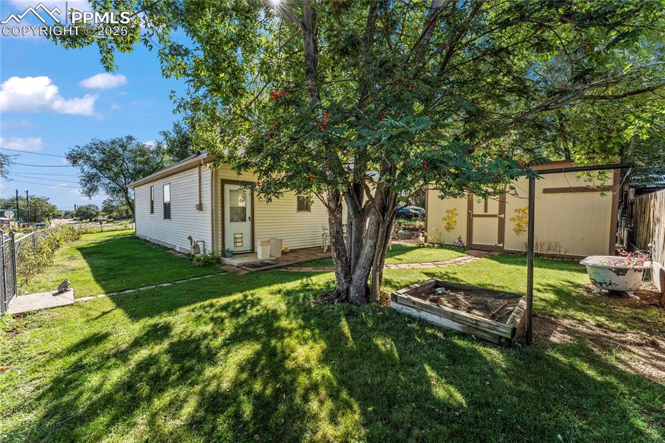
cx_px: 332
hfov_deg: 104.3
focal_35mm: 14
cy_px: 222
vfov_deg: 81.2
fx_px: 259
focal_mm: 14
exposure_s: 1/250
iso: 500
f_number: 8
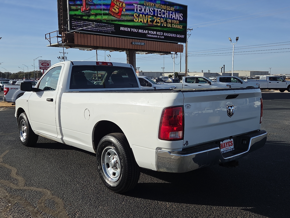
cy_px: 109
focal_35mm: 32
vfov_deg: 44.2
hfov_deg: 56.8
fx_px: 268
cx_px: 145
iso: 76
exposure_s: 1/10000
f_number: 1.8
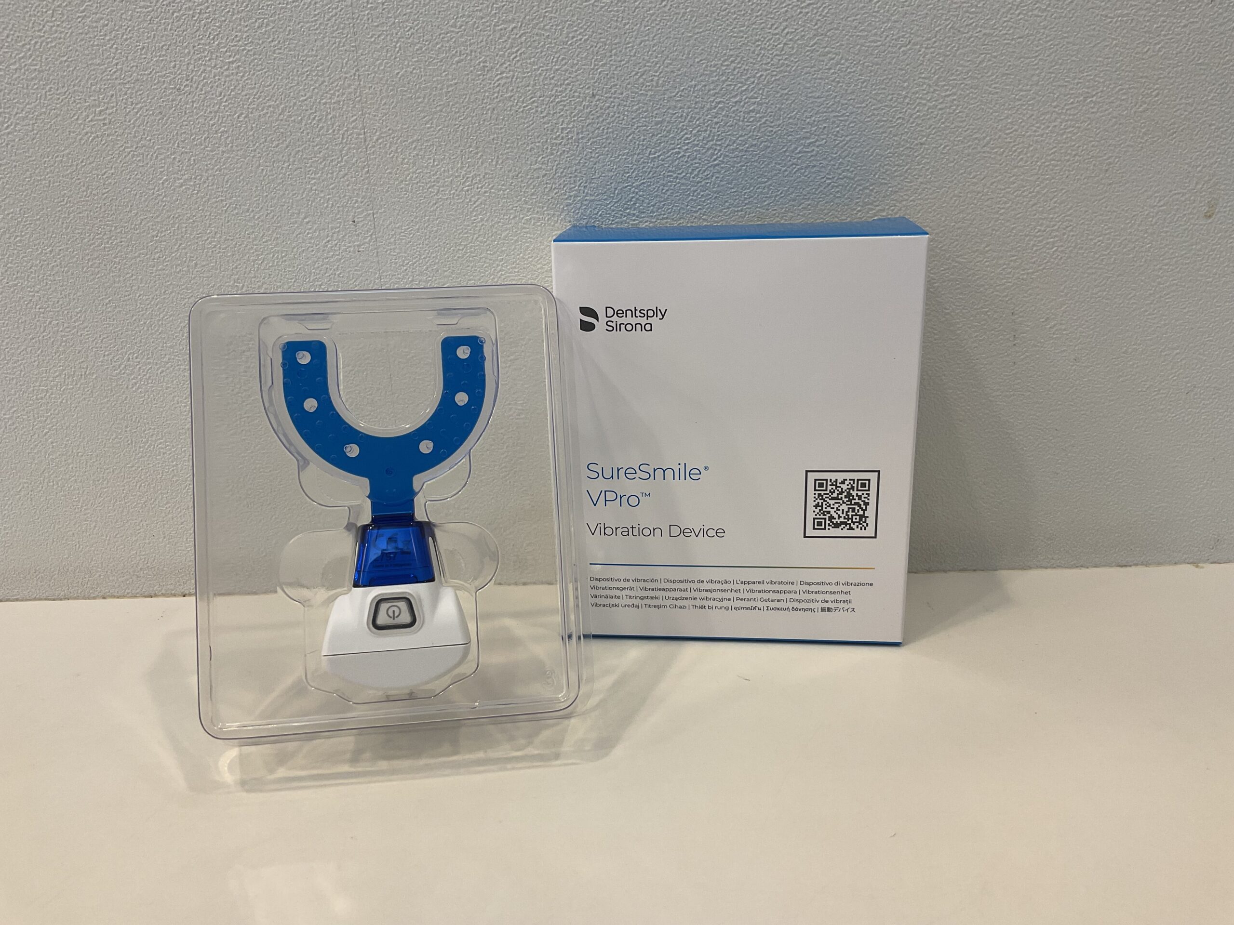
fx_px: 1034
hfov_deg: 61.7
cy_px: 462
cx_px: 617
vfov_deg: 48.2
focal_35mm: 29
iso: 32
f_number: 1.8
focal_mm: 3
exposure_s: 1/50
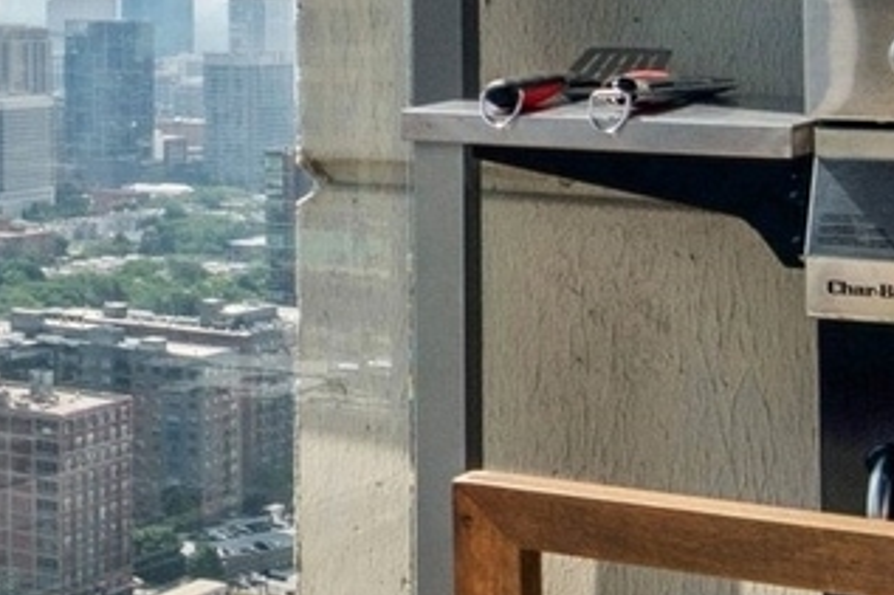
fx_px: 2283
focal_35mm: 92
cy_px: -17
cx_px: -967
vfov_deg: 14.6
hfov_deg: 16.2
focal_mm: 12
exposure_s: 1/640
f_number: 8
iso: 200
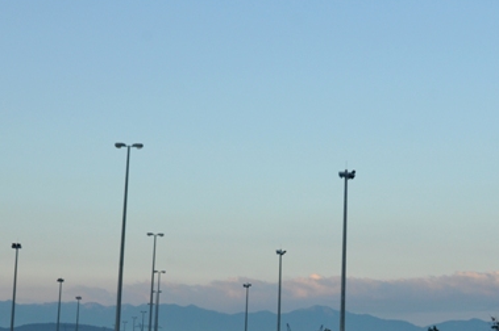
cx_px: 274
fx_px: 1053
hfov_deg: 26.7
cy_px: 143
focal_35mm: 76
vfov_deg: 17.9
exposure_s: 1/125
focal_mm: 24
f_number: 5.6
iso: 220
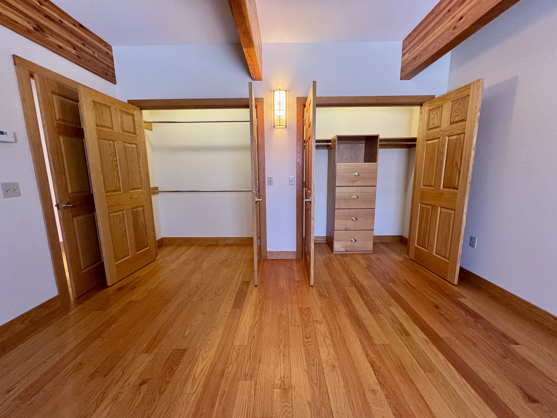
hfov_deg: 102.1
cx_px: 278
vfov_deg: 85.7
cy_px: 209
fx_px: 225
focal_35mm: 14
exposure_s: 1/120
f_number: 2.2
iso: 250
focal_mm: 2.22
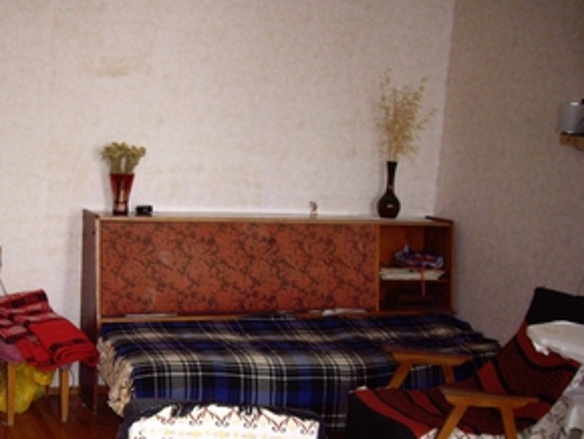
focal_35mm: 59
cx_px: 161
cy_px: 308
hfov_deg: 32.2
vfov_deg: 24.7
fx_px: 996
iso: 200
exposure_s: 1/40
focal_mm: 6.2
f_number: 2.7
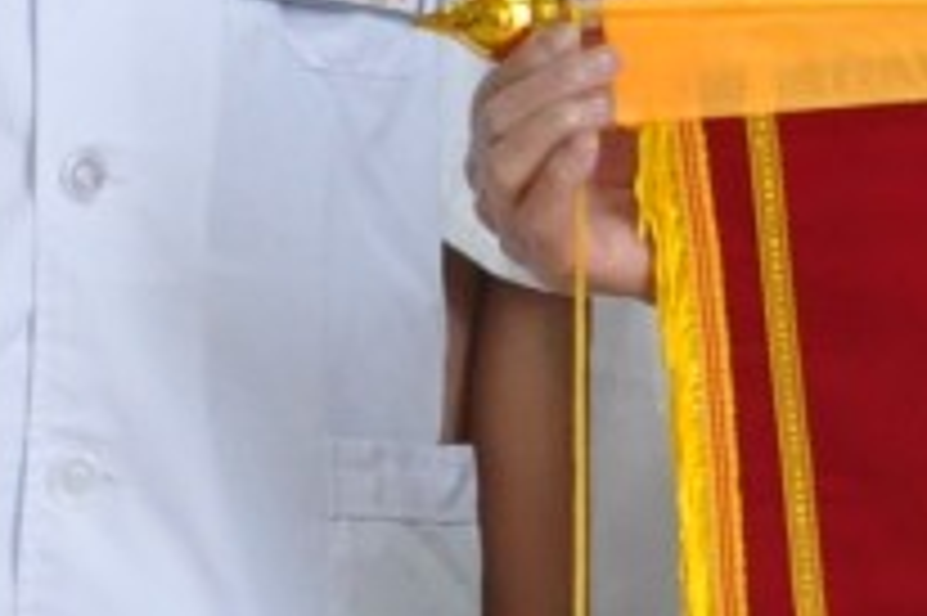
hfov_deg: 6.5
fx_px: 7796
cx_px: 2236
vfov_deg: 4.5
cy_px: -301
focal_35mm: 303
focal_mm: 26
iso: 1000
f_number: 7.1
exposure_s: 1/50
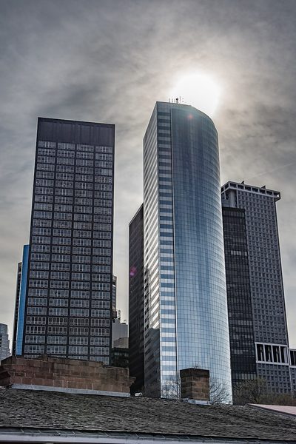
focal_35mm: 50
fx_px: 617
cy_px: 222
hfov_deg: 27.0
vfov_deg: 39.6
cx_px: 148
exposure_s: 1/2500
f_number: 8
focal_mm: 50
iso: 100
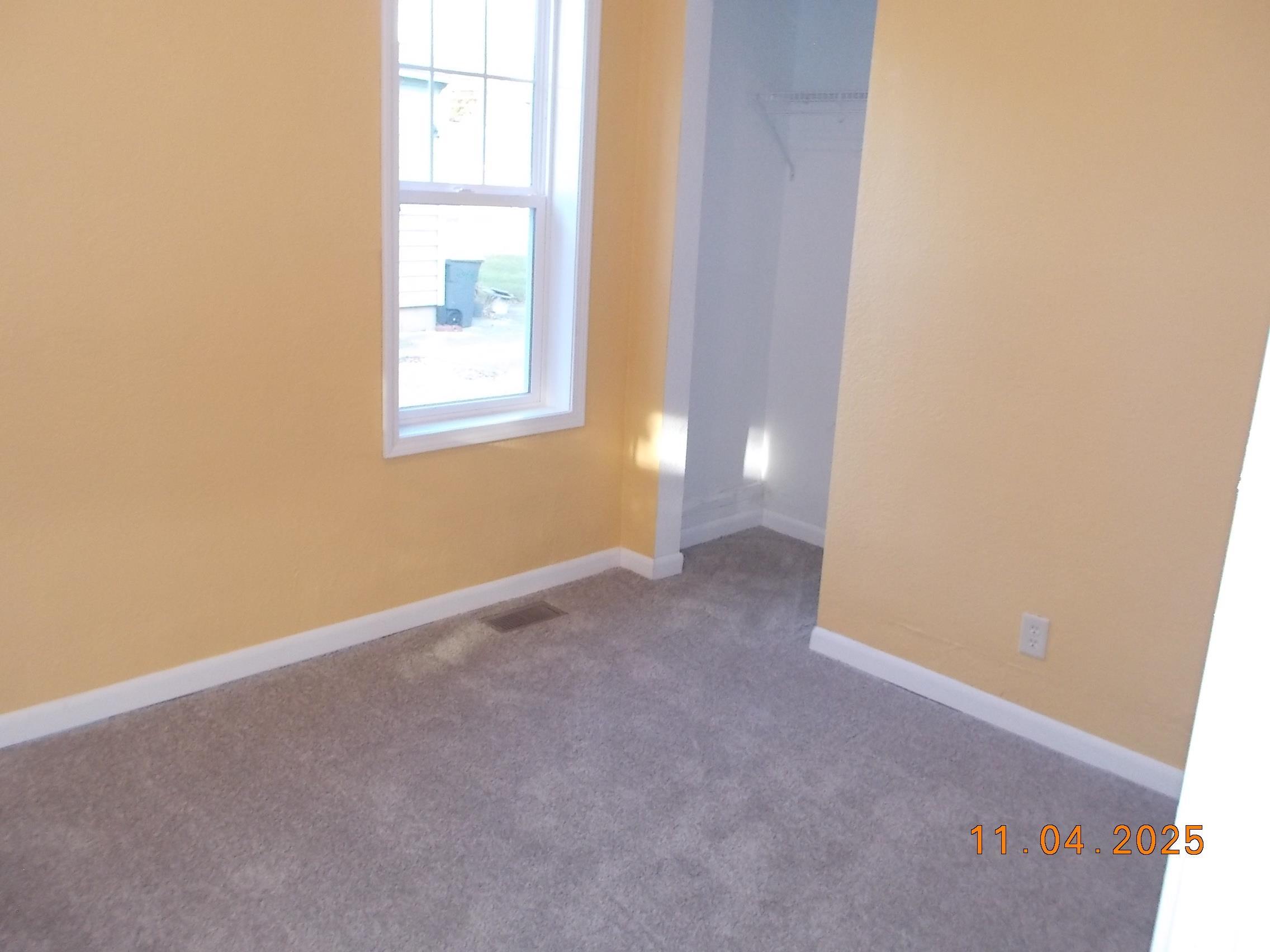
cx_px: 635
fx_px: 1064
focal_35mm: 29
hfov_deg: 61.7
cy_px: 476
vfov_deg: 48.2
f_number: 3.3
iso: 250
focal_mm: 4.1
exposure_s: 1/25
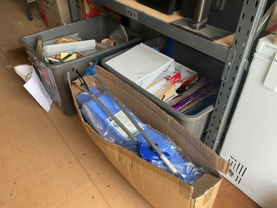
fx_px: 232
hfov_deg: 61.7
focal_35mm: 29
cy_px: 104
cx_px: 138
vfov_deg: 48.2
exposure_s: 1/120
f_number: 1.8
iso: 40
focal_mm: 3
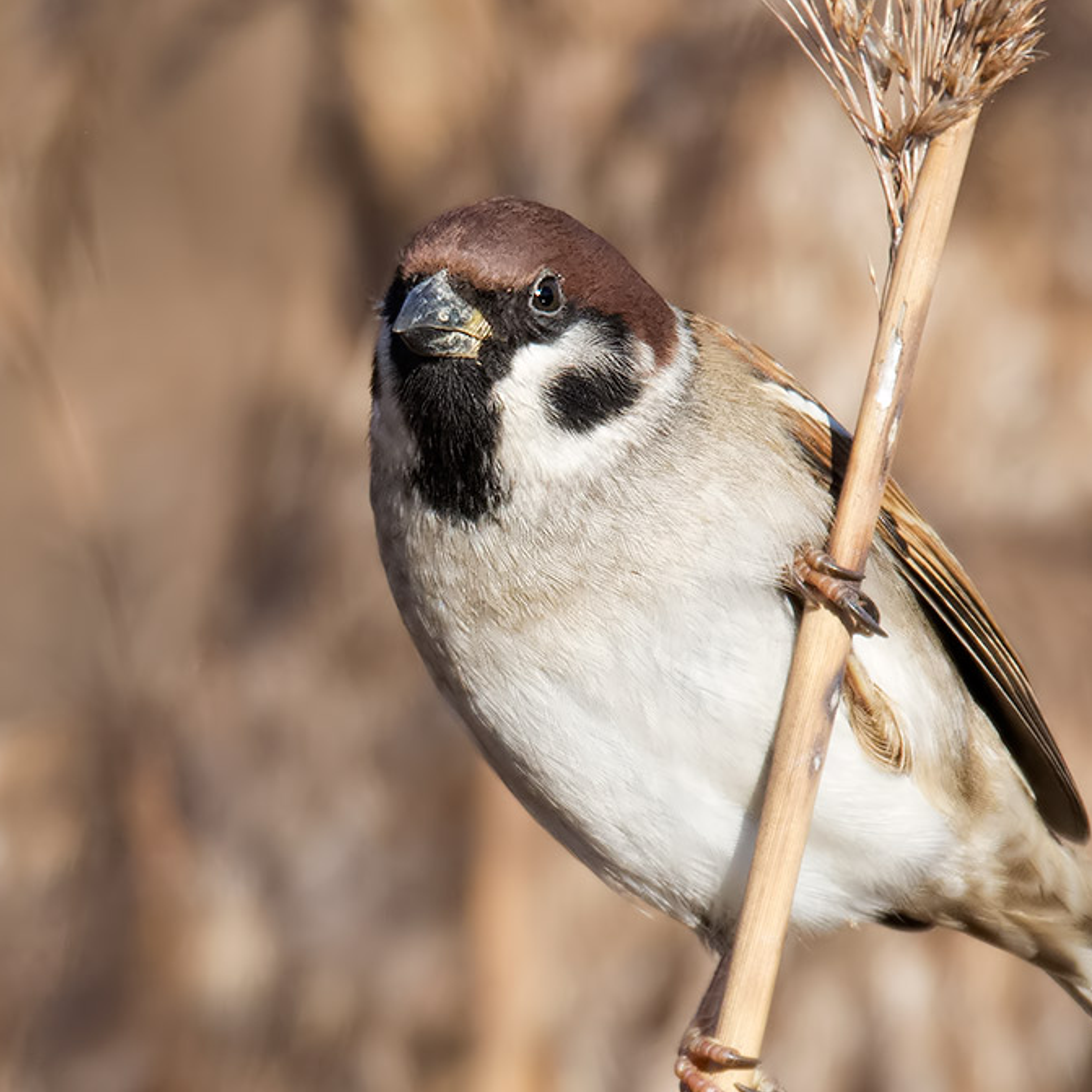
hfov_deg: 0.8
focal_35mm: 2256
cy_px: 291
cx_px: 537
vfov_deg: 0.8
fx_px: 80517
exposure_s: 1/1600
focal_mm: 600
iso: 640
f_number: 6.3
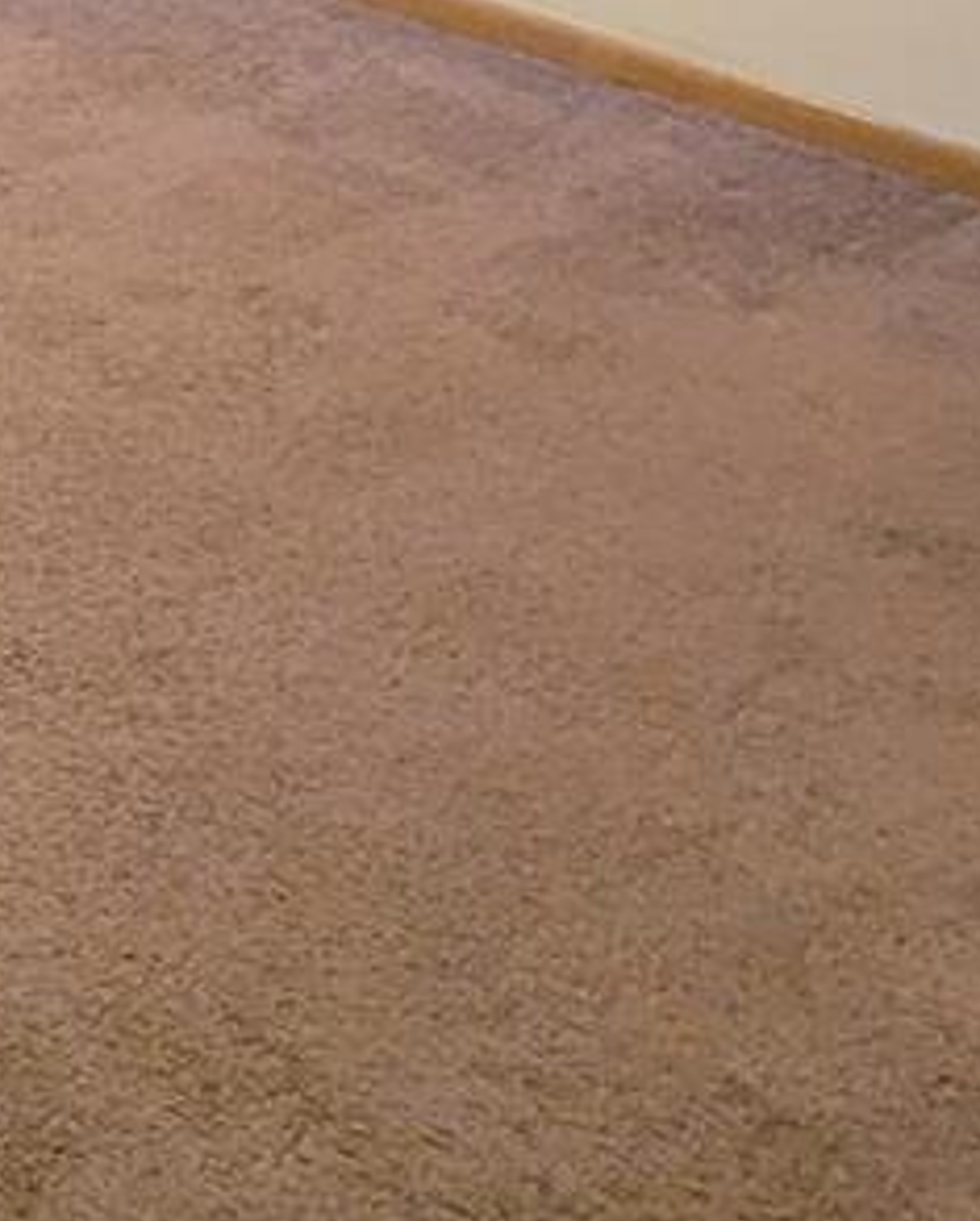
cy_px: -508
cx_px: -582
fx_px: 2317
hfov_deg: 19.9
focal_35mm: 64
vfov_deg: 24.4
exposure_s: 1/24
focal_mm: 2.35
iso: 61
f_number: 2.2
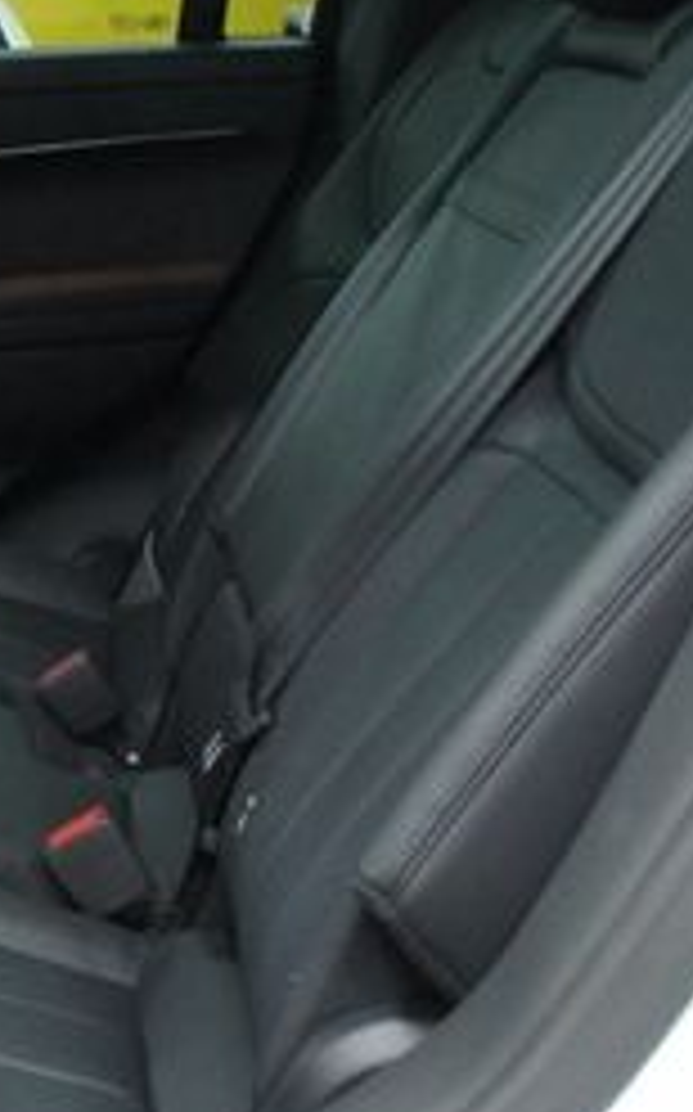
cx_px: -360
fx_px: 2280
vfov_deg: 27.4
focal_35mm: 75
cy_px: 482
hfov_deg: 15.8
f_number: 3.5
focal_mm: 19
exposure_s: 1/20
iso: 1600
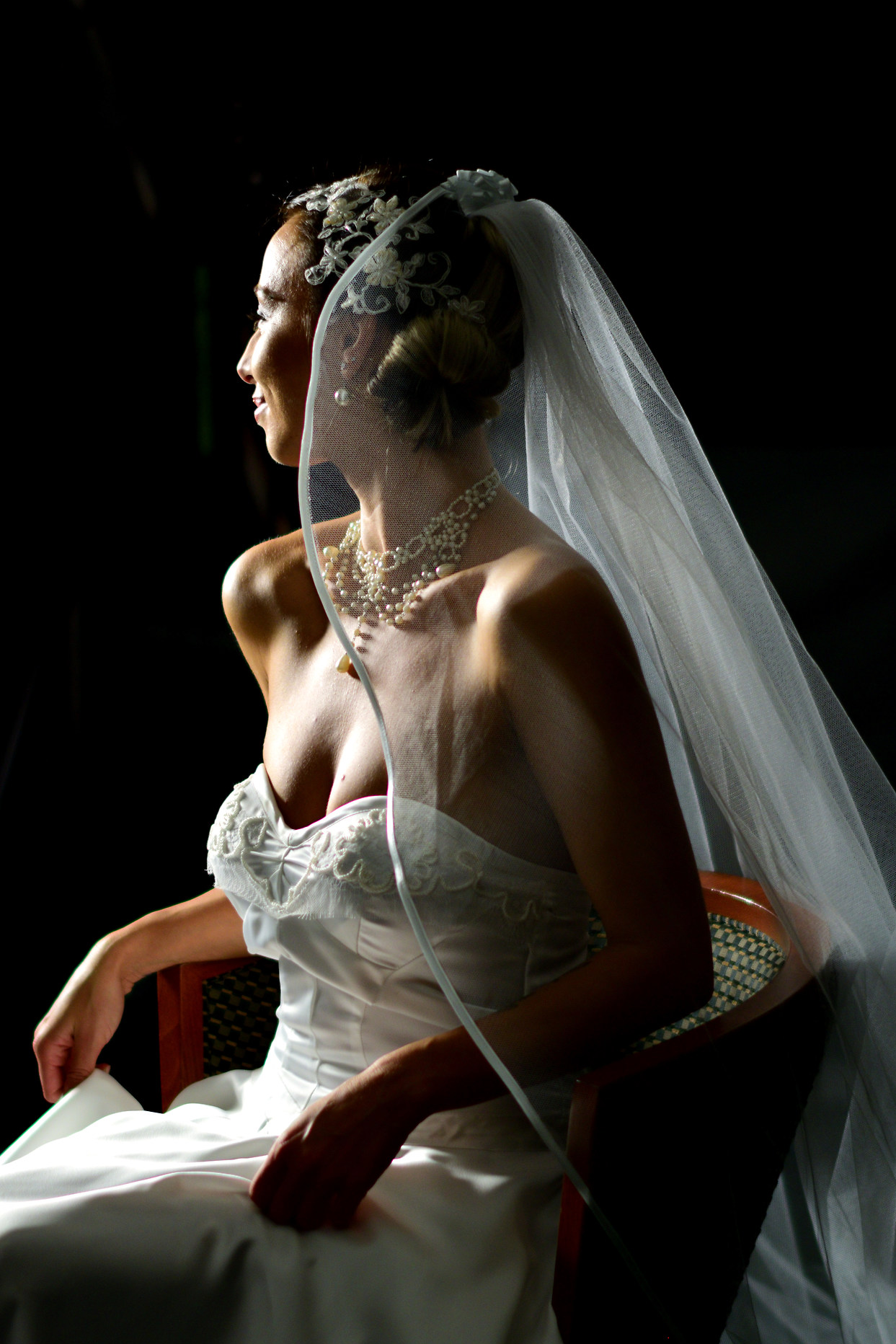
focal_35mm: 112
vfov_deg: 18.3
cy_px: 642
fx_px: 4180
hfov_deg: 12.2
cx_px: 421
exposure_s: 1/200
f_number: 1.4
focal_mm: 58
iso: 400
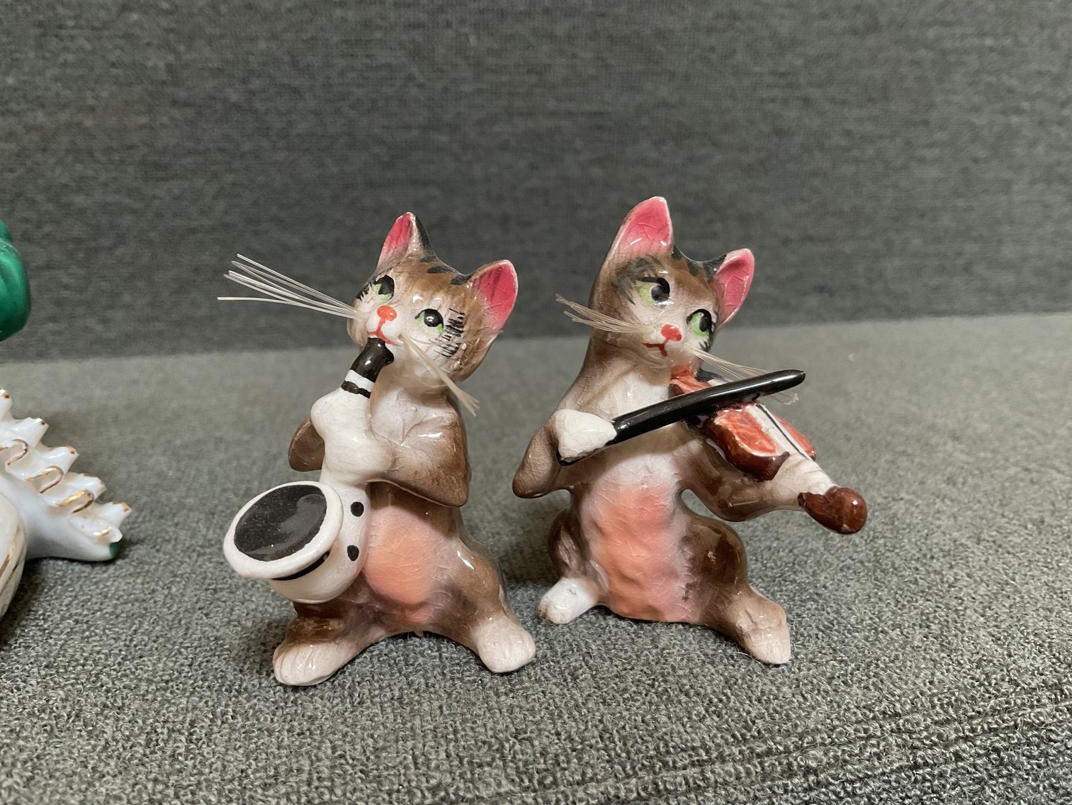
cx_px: 536
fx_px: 898
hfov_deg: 61.7
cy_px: 402
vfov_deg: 48.2
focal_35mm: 29
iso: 160
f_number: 1.8
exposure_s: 1/60
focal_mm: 3
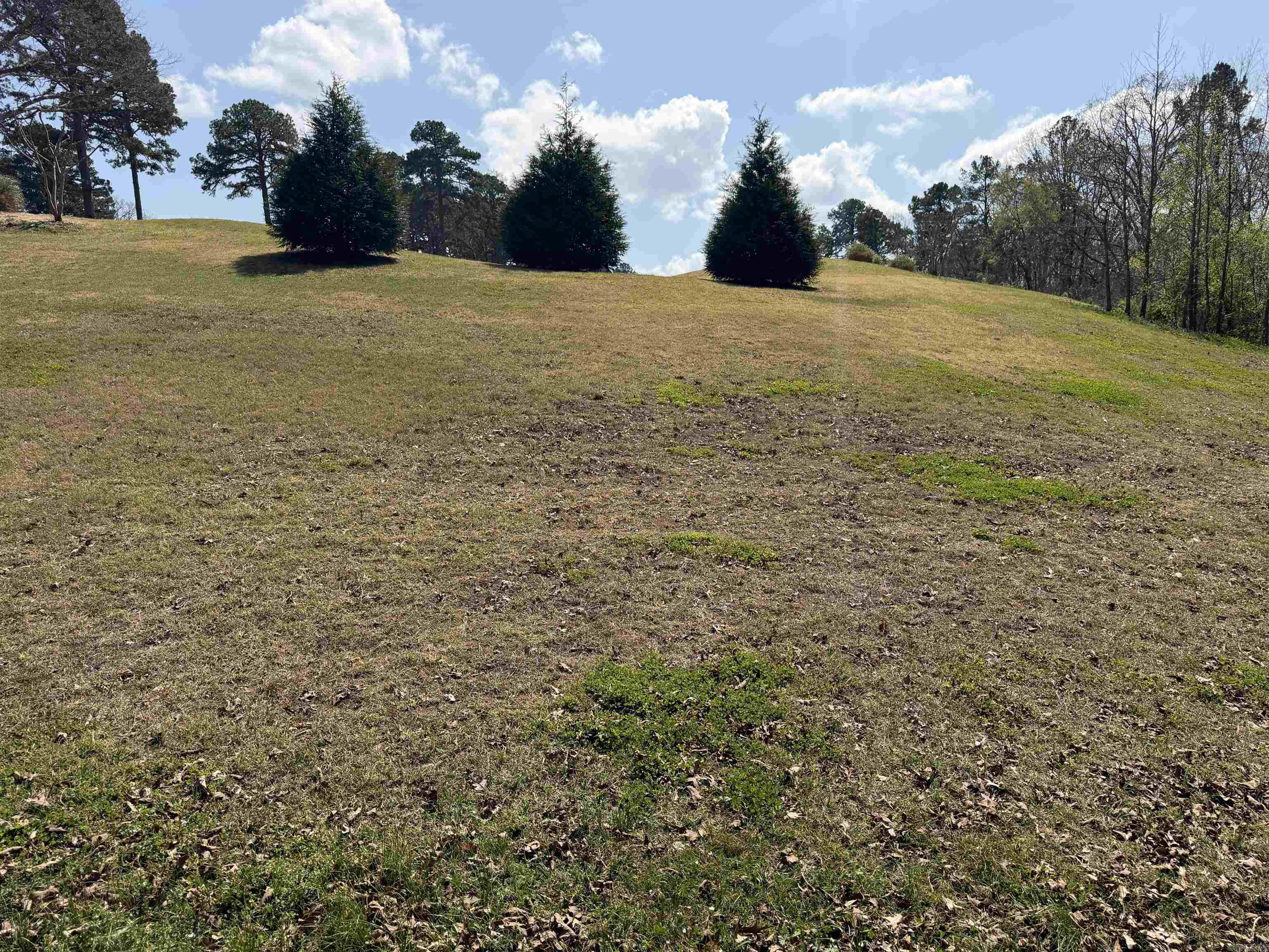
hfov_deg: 71.6
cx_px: 634
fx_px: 880
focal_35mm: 24
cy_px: 476
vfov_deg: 56.8
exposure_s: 1/6711
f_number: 1.78
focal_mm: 6.76
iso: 100
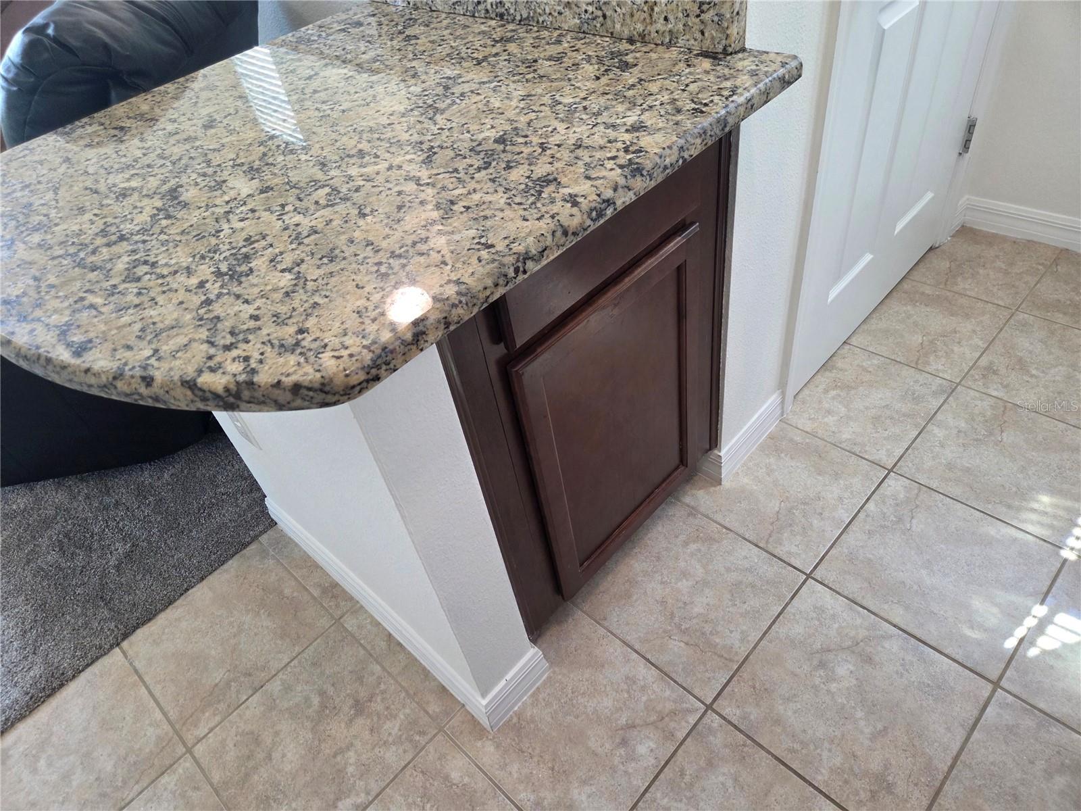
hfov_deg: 73.9
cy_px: 406
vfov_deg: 58.9
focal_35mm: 23
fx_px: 718
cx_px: 540
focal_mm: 5.4
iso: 400
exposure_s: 1/120
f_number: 1.8
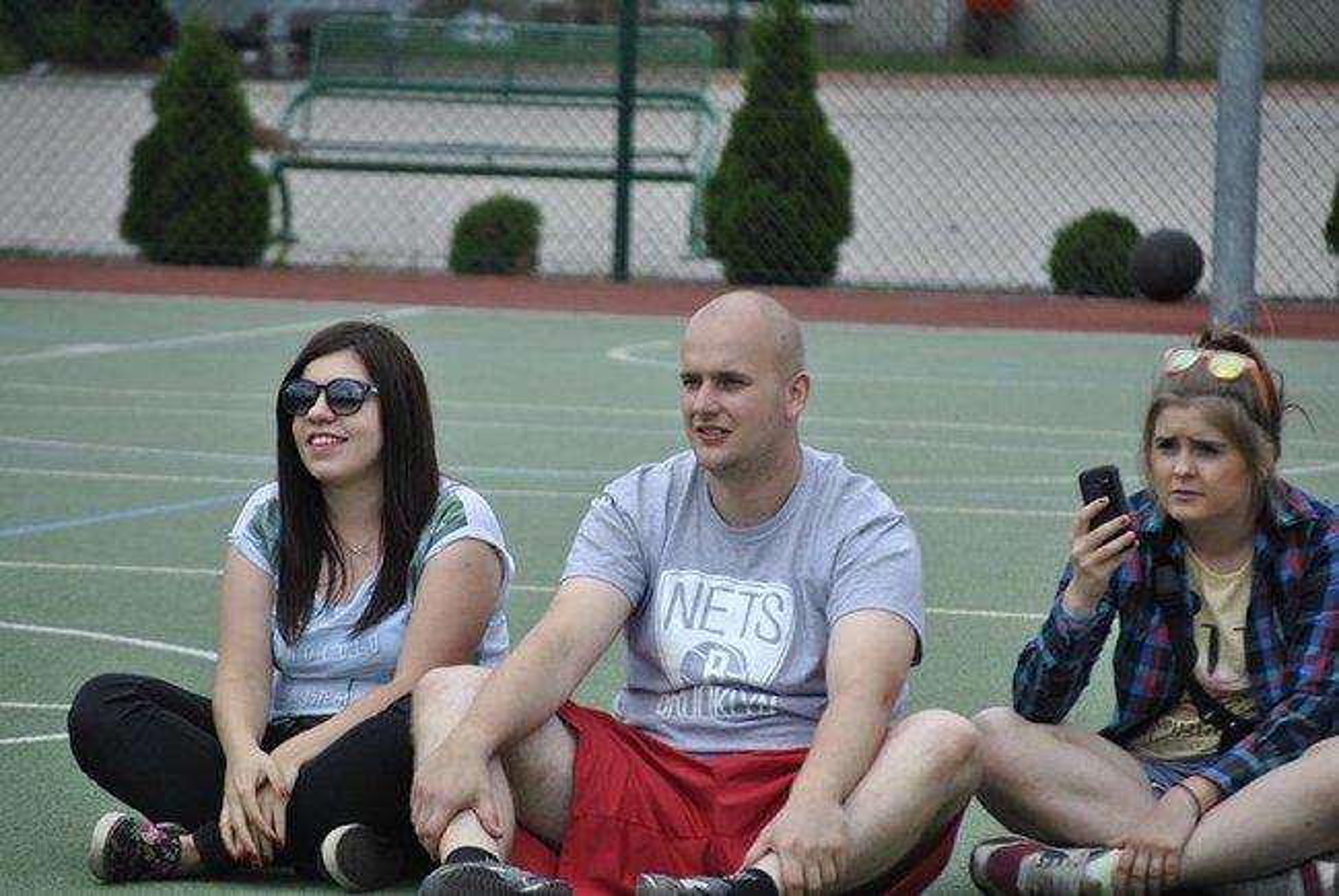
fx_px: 9774
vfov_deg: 5.2
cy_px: 448
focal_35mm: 262
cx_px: 670
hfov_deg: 7.8
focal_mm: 175
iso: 200
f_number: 5.3
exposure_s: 1/500
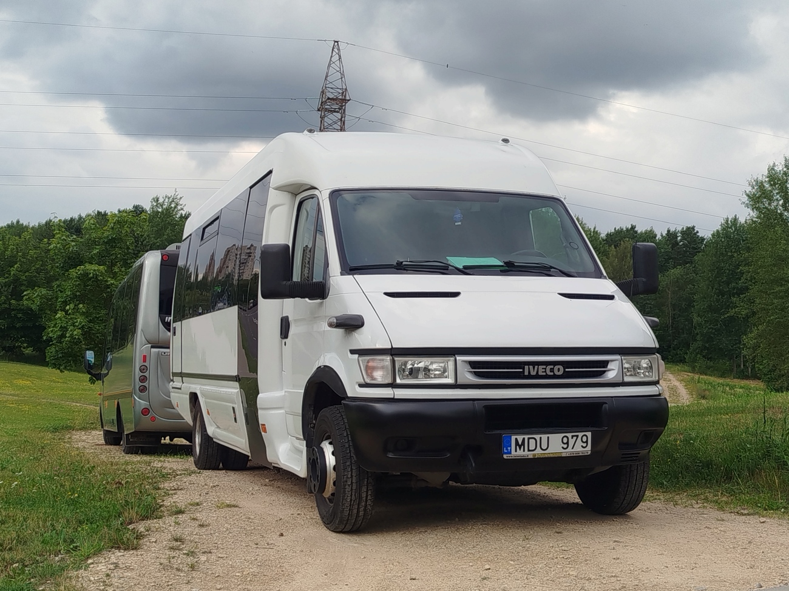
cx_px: 394
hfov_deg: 39.7
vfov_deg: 30.3
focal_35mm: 48
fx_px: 1094
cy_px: 296
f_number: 1.7
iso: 50
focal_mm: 5.31
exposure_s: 1/219
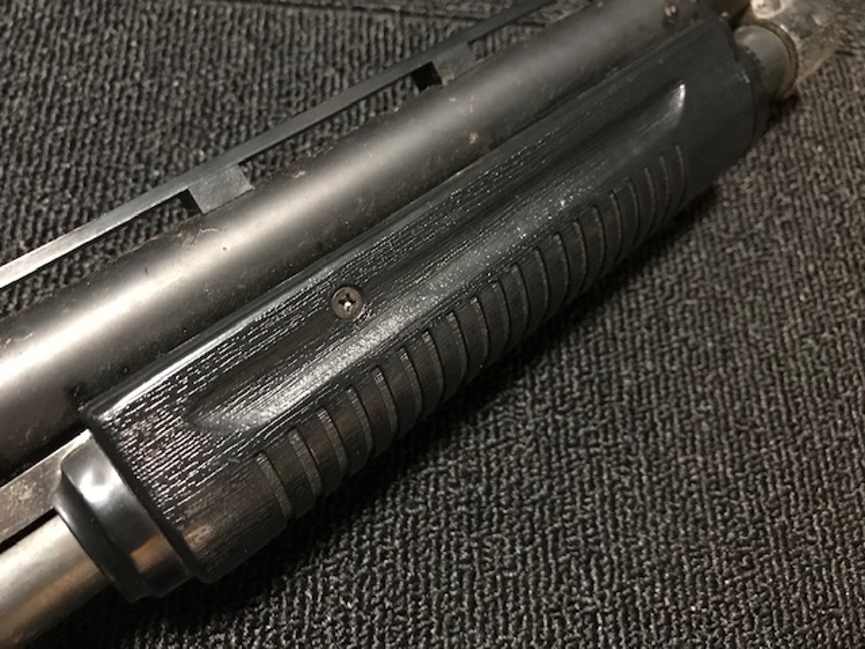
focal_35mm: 28
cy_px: 324
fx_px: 700
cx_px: 432
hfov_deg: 63.4
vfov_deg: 49.7
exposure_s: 1/4
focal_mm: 3.99
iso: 100
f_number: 1.8
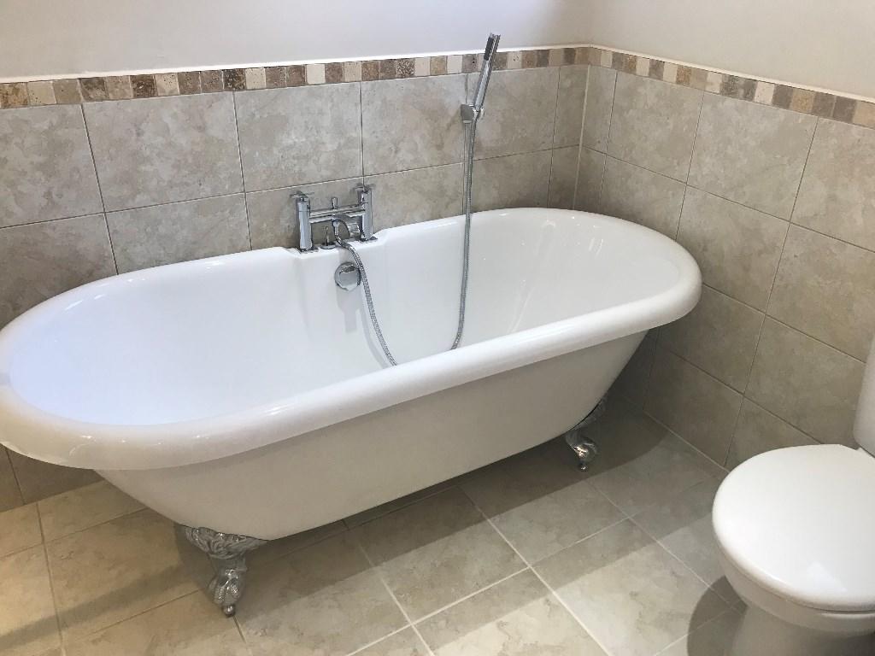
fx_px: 708
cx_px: 438
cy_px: 328
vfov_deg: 49.7
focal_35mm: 28
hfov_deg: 63.4
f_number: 1.8
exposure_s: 1/33
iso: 32
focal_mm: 3.99
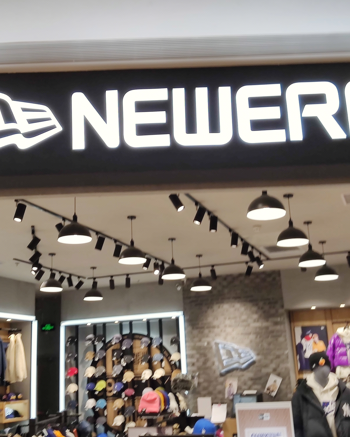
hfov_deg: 34.9
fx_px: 557
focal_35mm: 43
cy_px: 218
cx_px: 163
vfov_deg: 42.9
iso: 126
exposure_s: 1/100
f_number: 1.75
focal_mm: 4.75
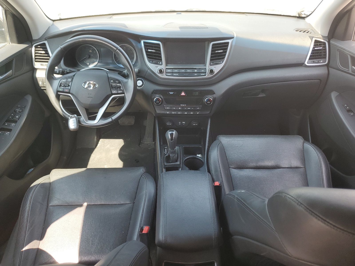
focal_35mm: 26
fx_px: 267
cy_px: 133
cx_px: 178
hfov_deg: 67.3
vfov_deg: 53.1
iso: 50
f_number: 1.5
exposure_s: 1/135
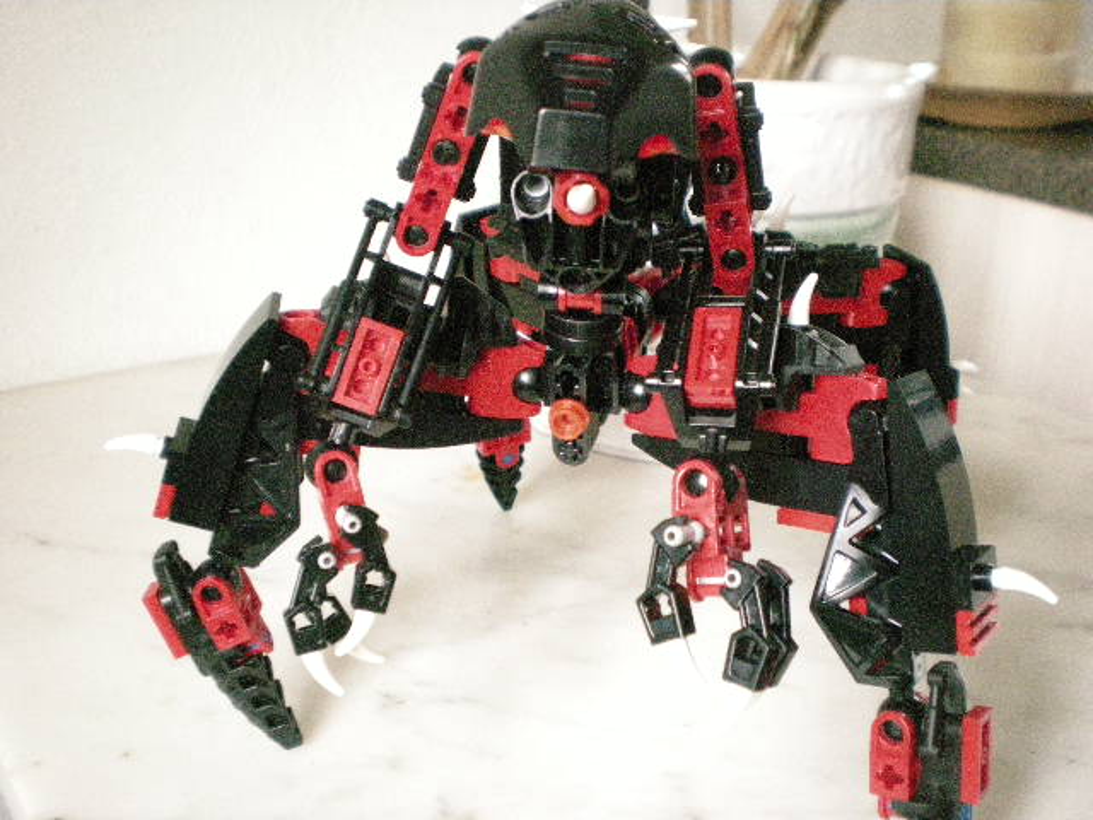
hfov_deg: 49.0
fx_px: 1200
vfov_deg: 37.7
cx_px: 546
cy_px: 410
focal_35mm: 38
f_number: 3.1
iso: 1000
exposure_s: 1/76.8
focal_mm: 6.3
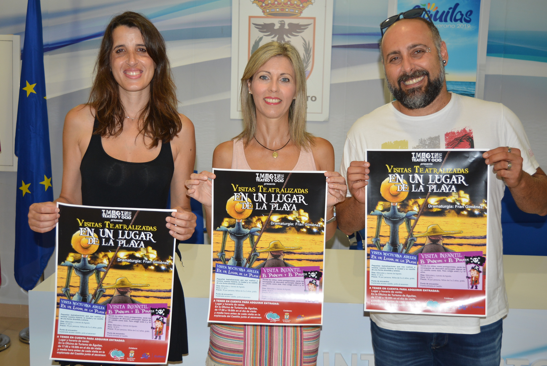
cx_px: 263
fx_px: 684
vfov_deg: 29.9
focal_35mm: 45
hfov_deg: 43.6
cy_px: 179
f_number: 4.2
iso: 400
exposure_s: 1/60
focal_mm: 28
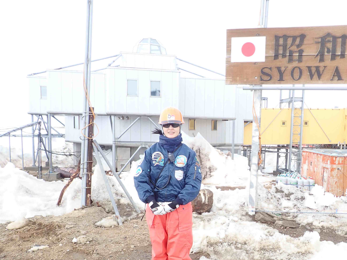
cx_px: 226
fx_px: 341
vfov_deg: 41.4
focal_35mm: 34
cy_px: 166
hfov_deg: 53.1
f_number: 2.8
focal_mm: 4.5
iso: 100
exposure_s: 1/800
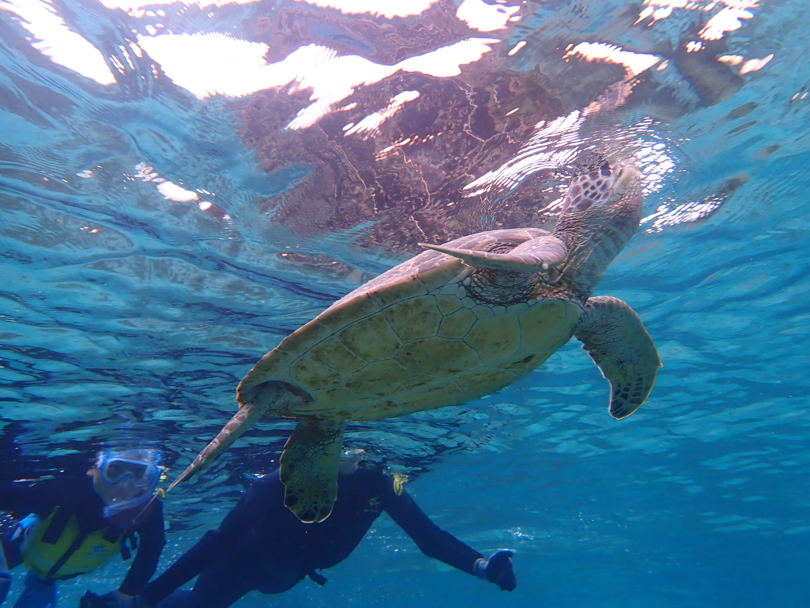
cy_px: 304
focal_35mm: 25
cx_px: 405
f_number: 2.8
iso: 100
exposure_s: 1/200
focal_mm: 4.5
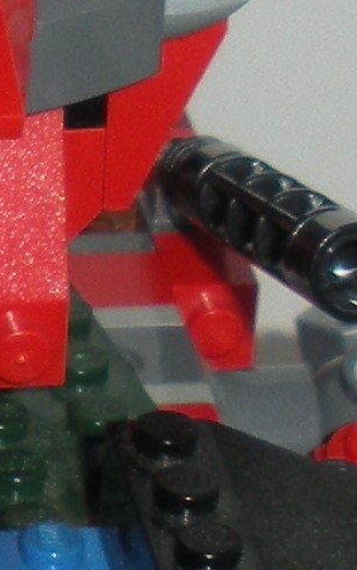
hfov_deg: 4.6
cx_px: -254
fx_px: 4355
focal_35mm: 280
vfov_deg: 7.5
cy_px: 390
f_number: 3.5
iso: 64
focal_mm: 6.3
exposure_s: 1/60
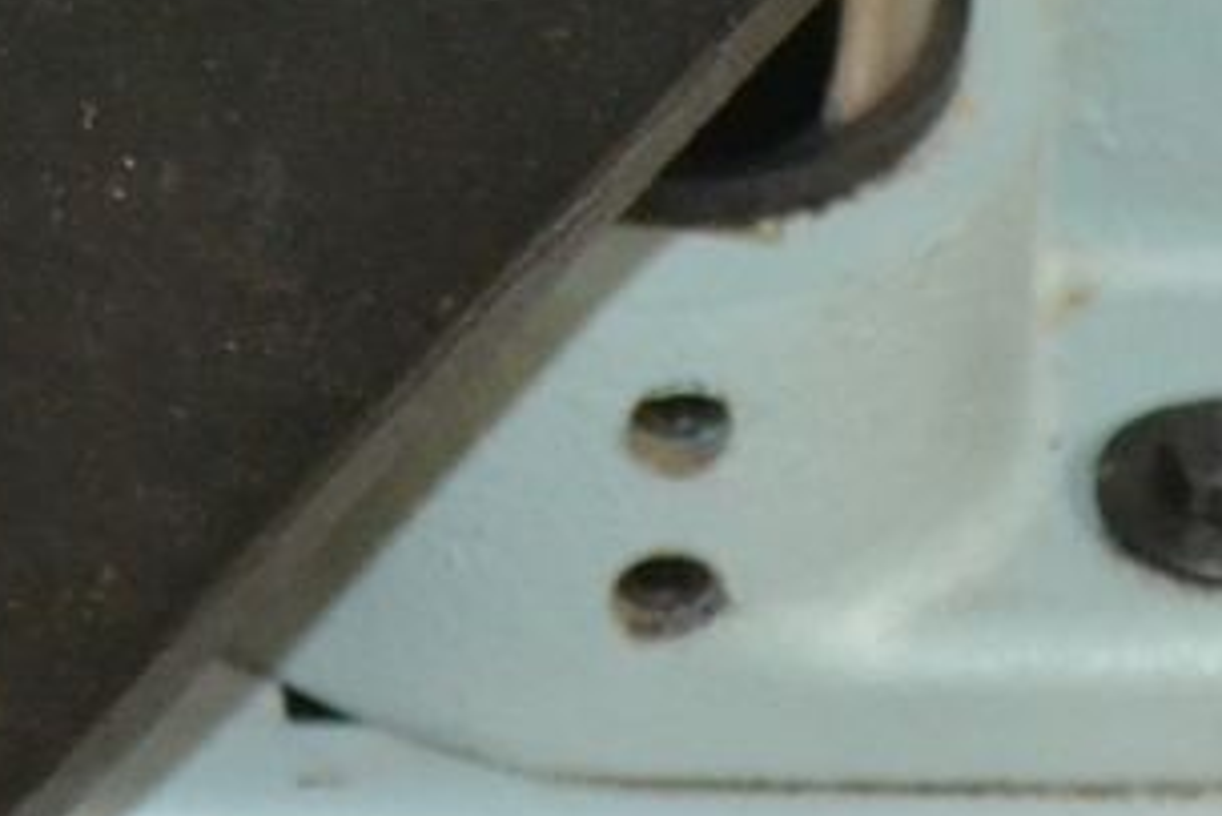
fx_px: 11105
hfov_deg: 6.2
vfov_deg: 4.2
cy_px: -111
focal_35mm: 327
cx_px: -945
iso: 3200
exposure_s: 1/60
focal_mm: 48
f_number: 5.3
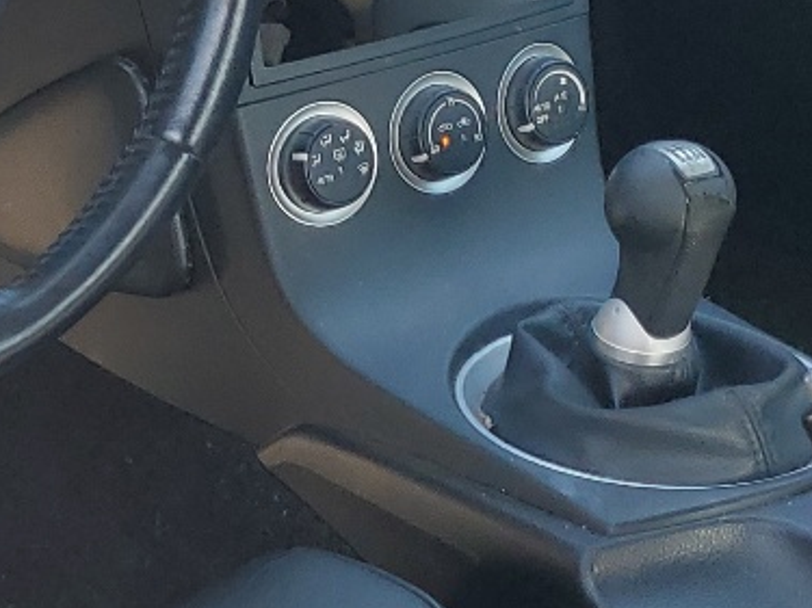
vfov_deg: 13.1
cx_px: -401
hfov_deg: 16.2
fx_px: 2603
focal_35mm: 111
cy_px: 632
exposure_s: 1/147
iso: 50
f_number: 1.5
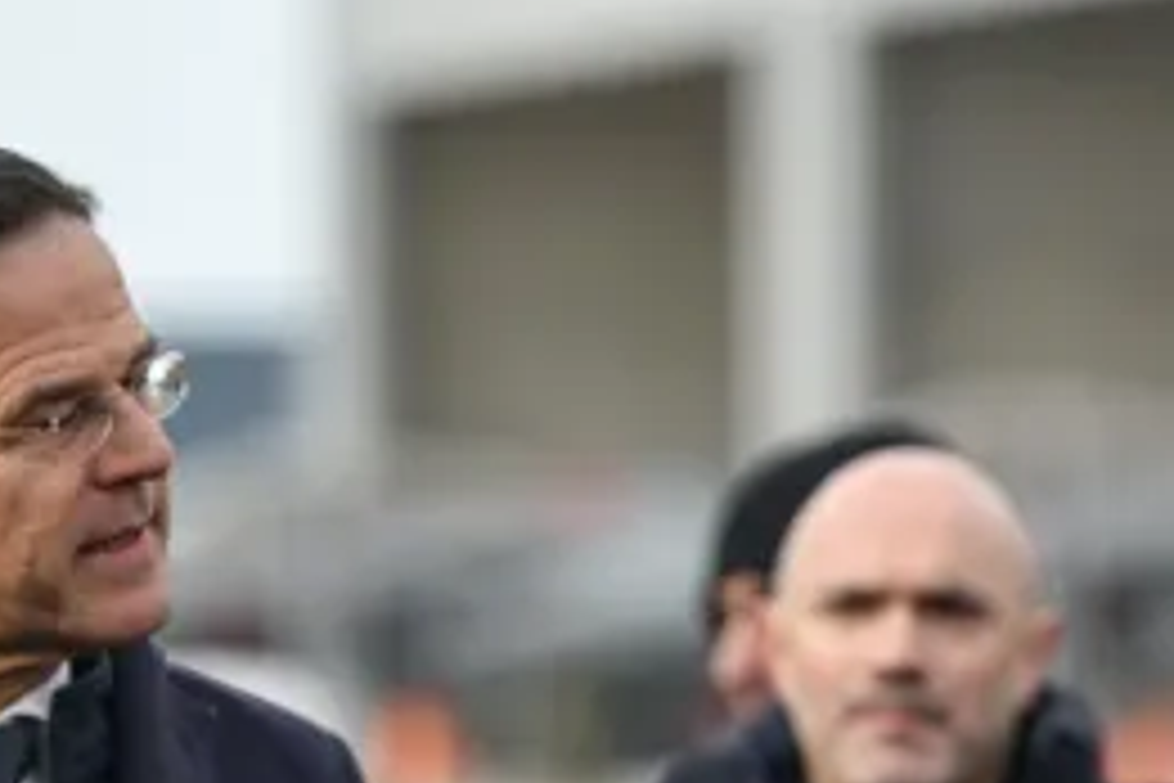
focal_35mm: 481
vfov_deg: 2.9
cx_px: 1174
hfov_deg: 4.3
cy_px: 763
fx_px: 15685
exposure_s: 1/1600
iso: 200
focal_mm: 165
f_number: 2.8
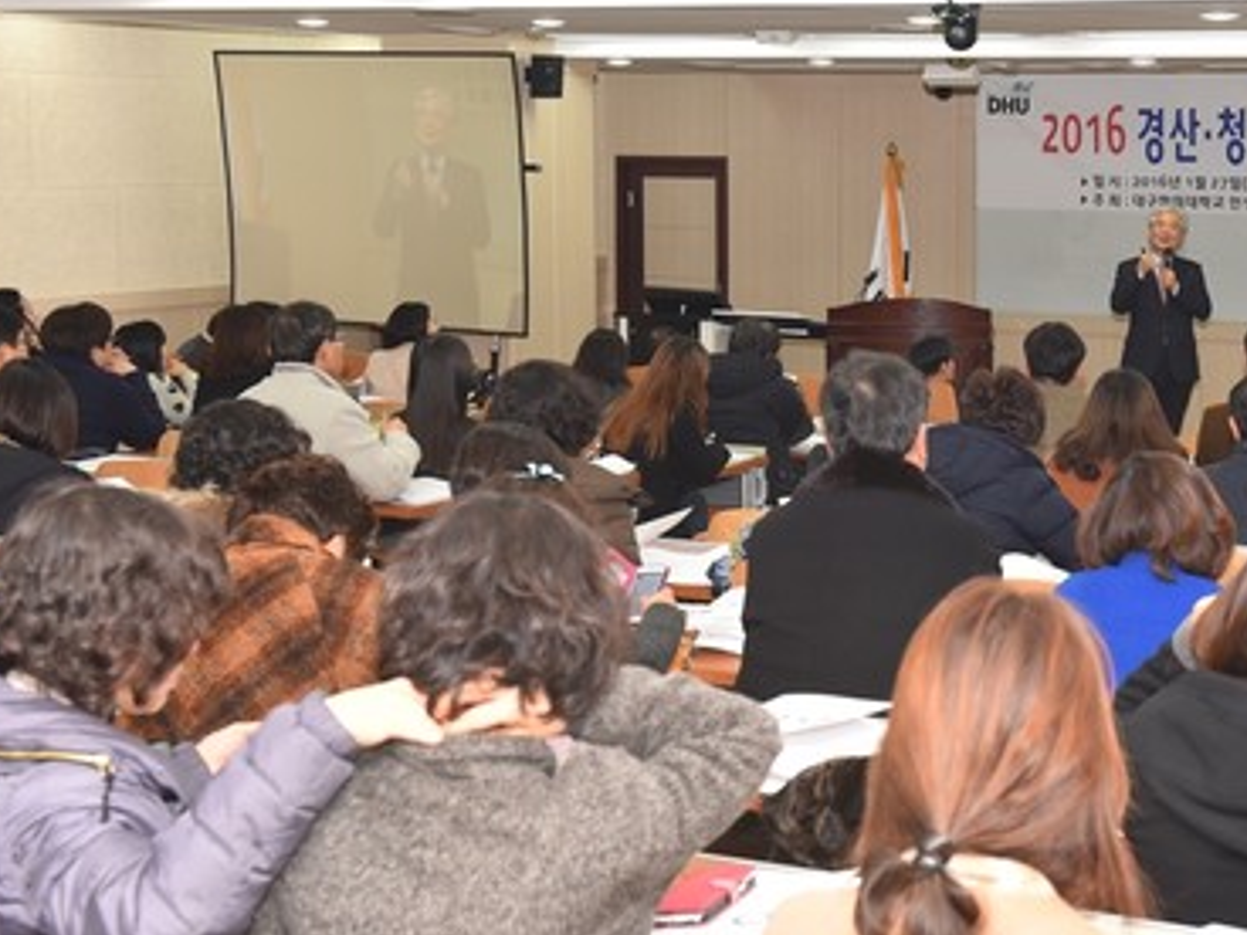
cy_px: 374
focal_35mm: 69
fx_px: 2486
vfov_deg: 21.3
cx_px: 966
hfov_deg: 27.7
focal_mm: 44
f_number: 7.1
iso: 800
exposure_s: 1/60
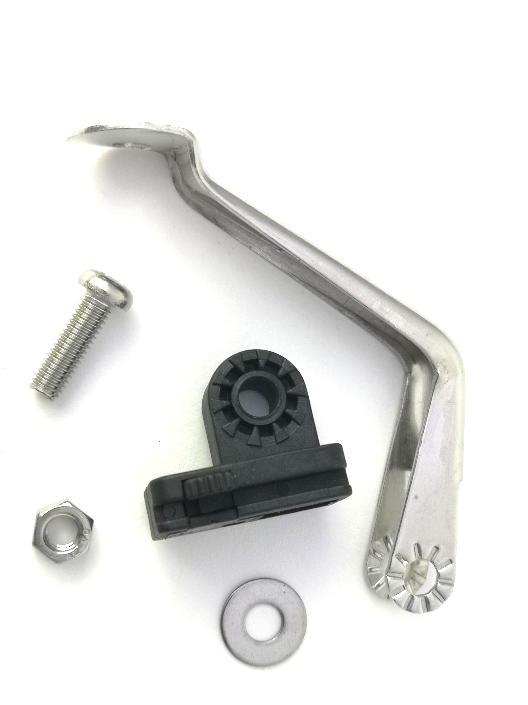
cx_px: 264
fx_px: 1017
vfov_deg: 38.2
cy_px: 352
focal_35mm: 50
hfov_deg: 29.1
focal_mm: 5.58
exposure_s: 1/100
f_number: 1.8
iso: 64
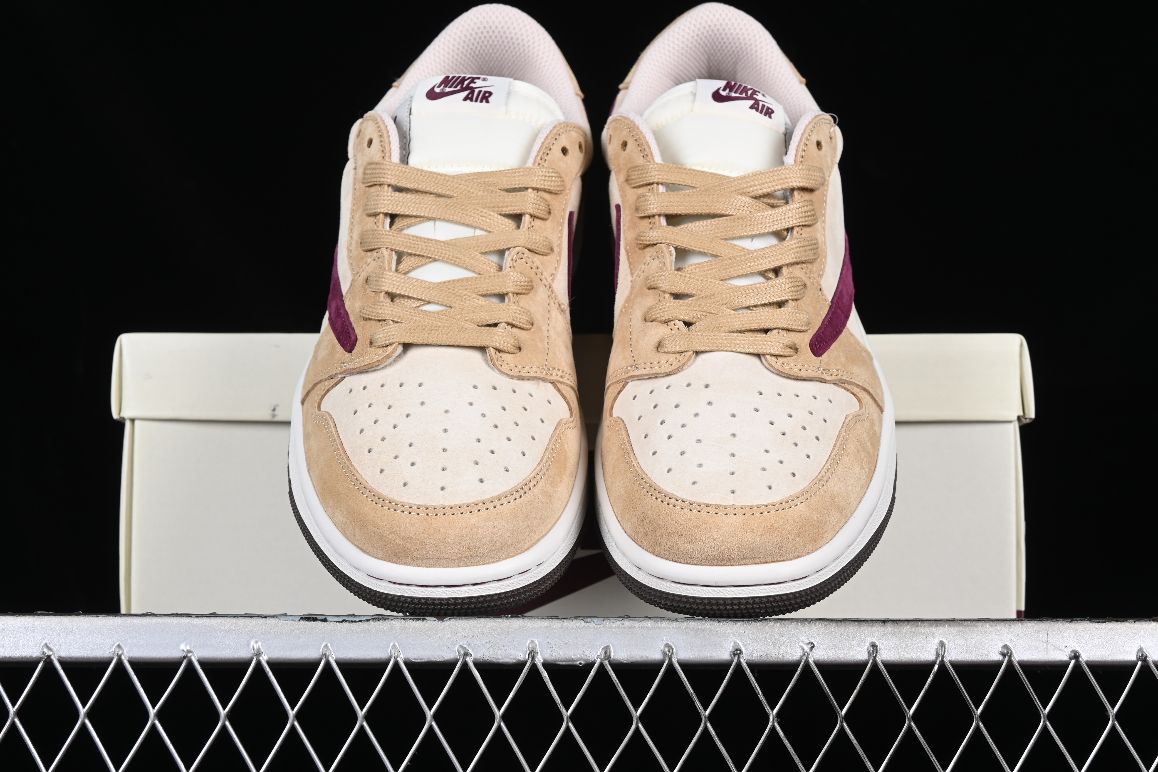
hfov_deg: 27.0
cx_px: 579
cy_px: 386
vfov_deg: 18.2
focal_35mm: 75
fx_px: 2412
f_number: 8
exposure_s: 1/80
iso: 160
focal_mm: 50
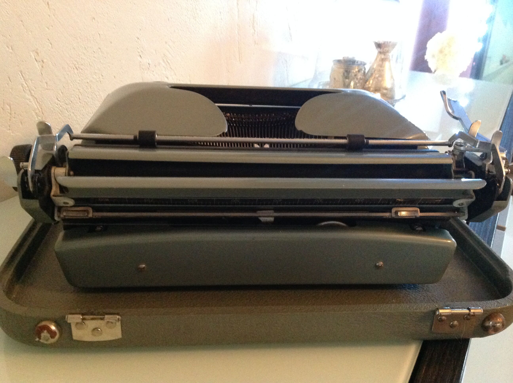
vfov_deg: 40.6
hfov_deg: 52.7
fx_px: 518
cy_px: 192
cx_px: 256
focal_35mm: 35
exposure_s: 1/17
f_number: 2.4
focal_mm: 4.28
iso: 640
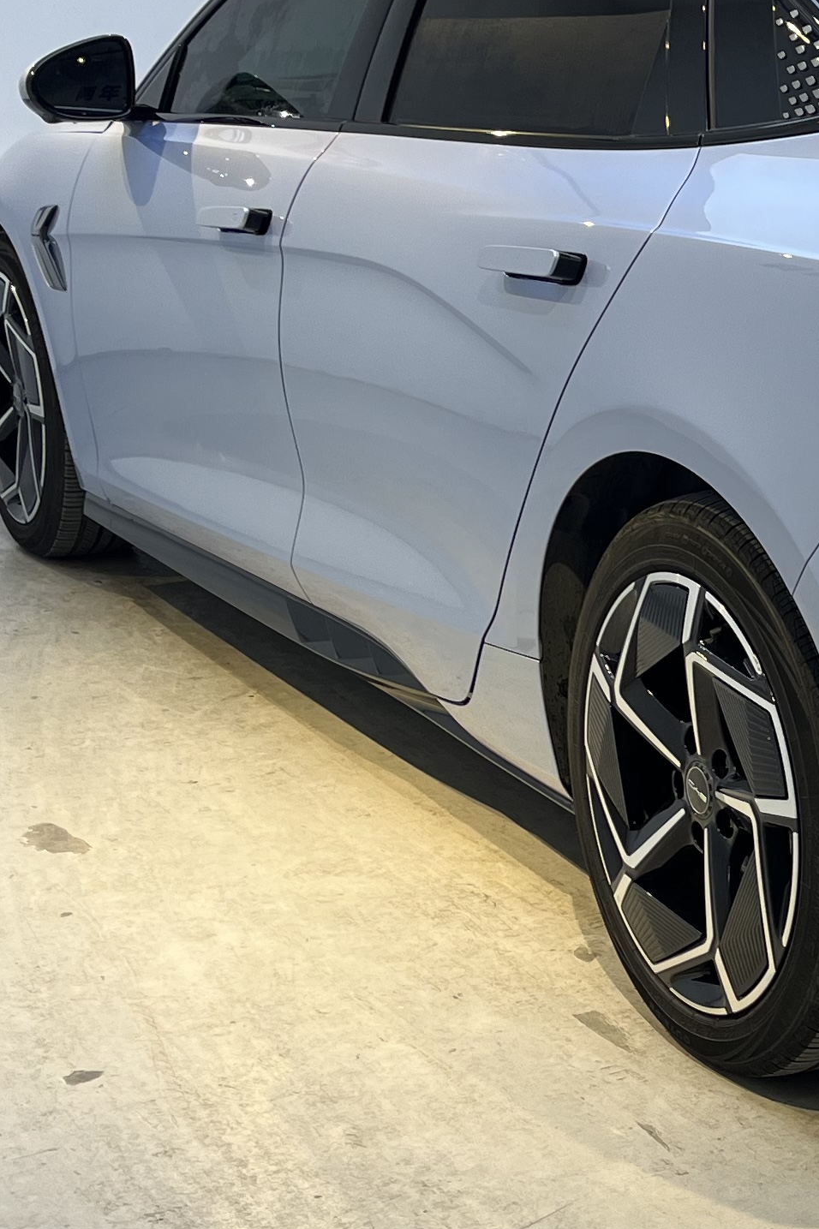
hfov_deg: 17.4
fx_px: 2595
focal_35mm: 76
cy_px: 546
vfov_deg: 26.6
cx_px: 890
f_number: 1.6
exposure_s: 1/137
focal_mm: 5.1
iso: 32
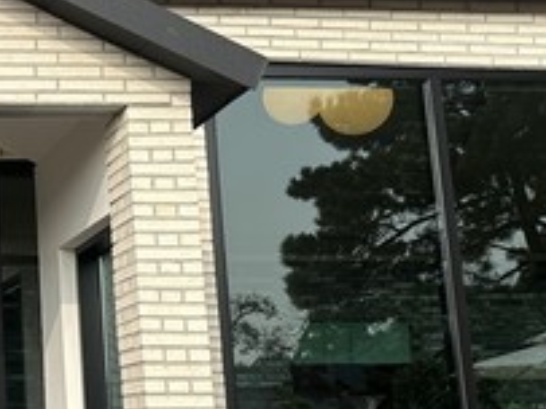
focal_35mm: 71
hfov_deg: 24.0
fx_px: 1119
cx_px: -167
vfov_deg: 20.7
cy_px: 248
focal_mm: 6.86
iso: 80
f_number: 1.78
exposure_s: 1/2882
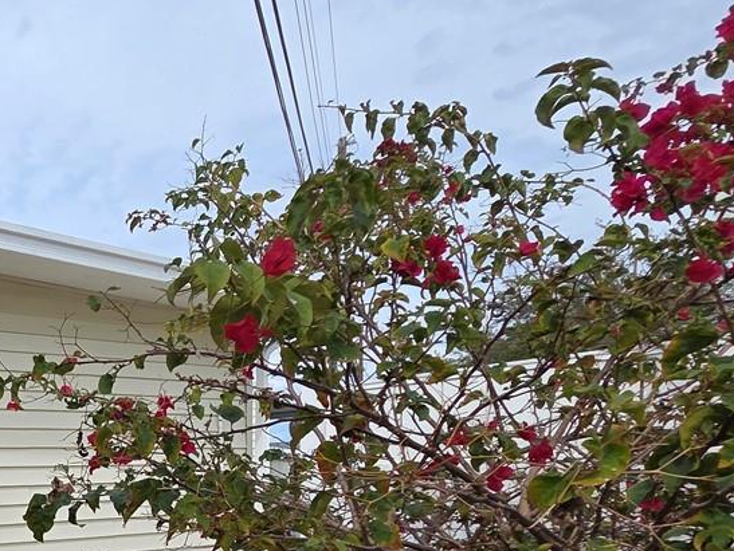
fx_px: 806
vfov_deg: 34.5
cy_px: 546
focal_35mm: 38
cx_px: -148
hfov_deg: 37.2
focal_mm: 2.2
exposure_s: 1/2140
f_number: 2.2
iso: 50
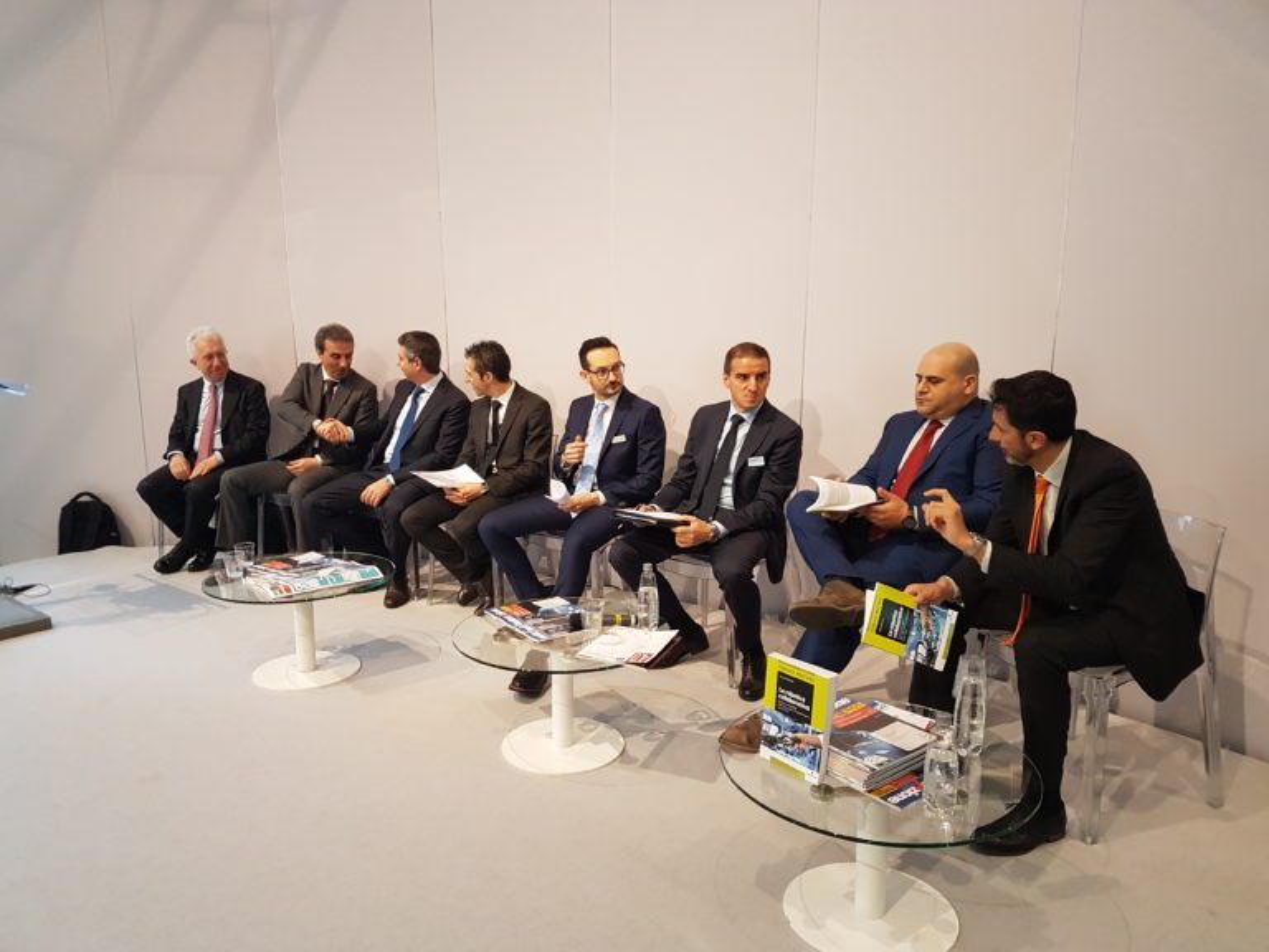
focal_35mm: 26
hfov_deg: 67.3
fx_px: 953
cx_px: 634
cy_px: 476
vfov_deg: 53.1
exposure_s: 1/50
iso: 160
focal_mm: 4.2
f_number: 1.7
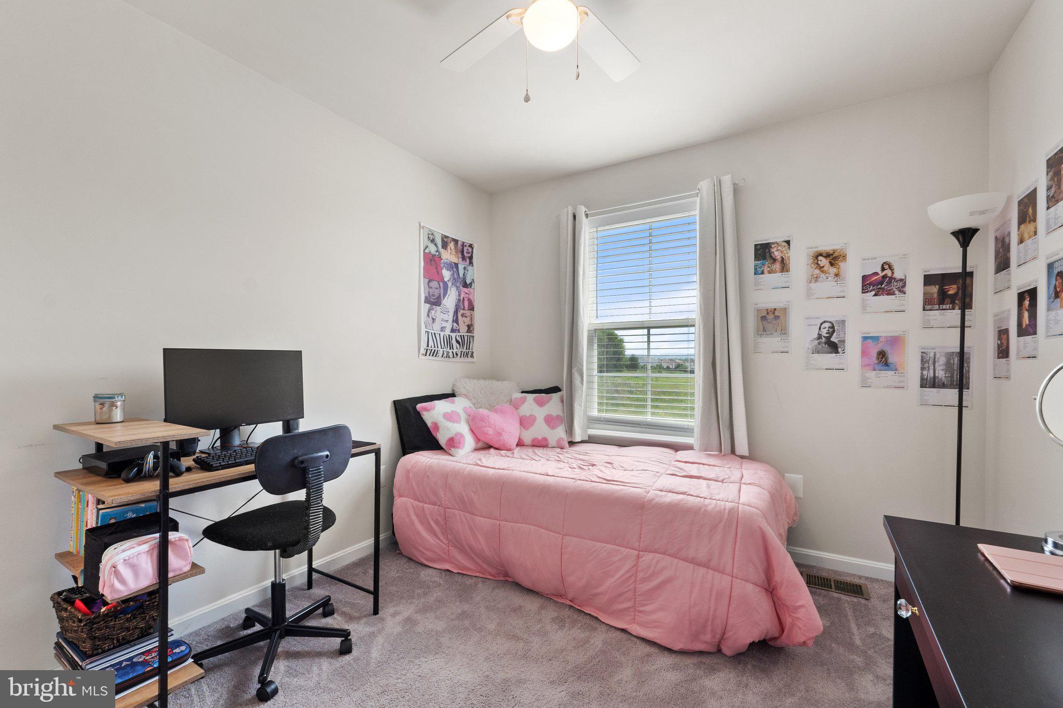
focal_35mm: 15
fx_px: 443
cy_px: 354
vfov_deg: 77.3
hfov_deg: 100.4
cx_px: 532
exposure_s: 1/6
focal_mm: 10
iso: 400
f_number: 10
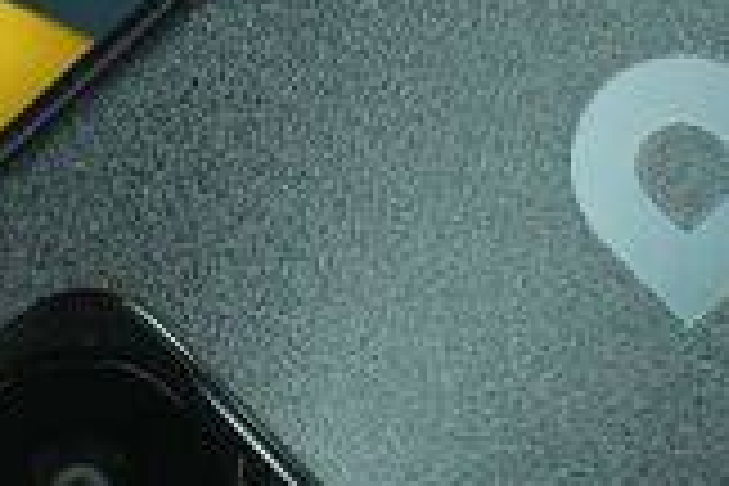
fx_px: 8403
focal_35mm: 415
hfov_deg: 5.0
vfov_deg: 3.3
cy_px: 886
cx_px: 241
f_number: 8
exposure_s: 1/160
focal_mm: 70
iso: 1600
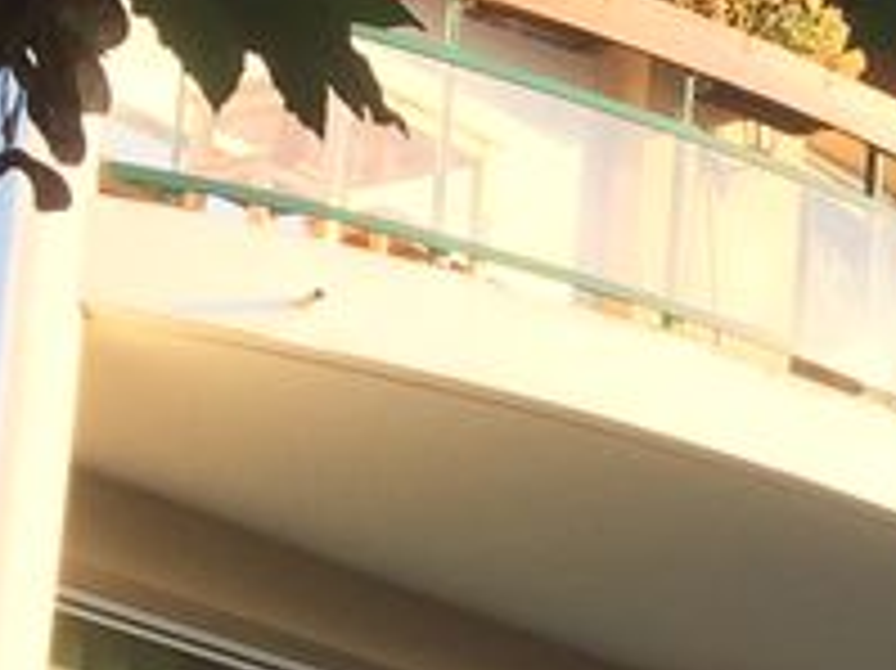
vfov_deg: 9.9
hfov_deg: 12.6
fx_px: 3777
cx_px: 1486
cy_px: 962
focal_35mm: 146
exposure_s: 1/252
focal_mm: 4.15
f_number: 2.2
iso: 32
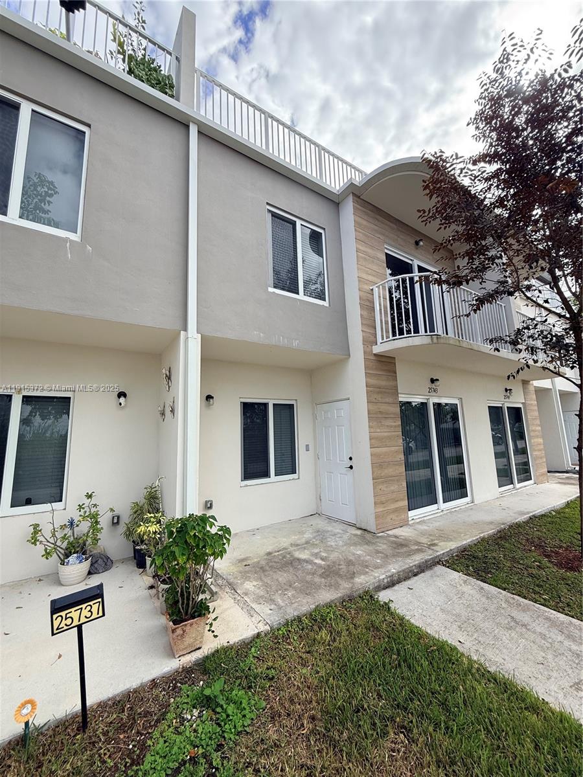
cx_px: 292
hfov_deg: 85.7
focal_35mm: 14
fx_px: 314
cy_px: 388
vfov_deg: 102.1
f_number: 2.2
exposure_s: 1/658
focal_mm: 2.22
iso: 50
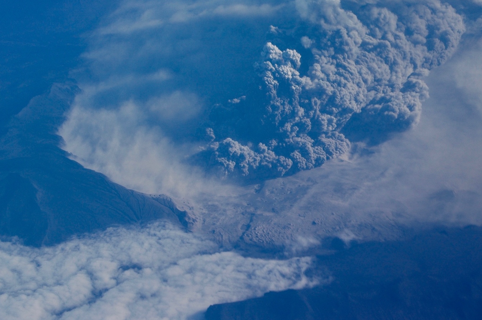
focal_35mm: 122
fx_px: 1629
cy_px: 96
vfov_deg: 11.2
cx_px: 340
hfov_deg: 16.8
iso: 200
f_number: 9
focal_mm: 55
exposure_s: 1/320
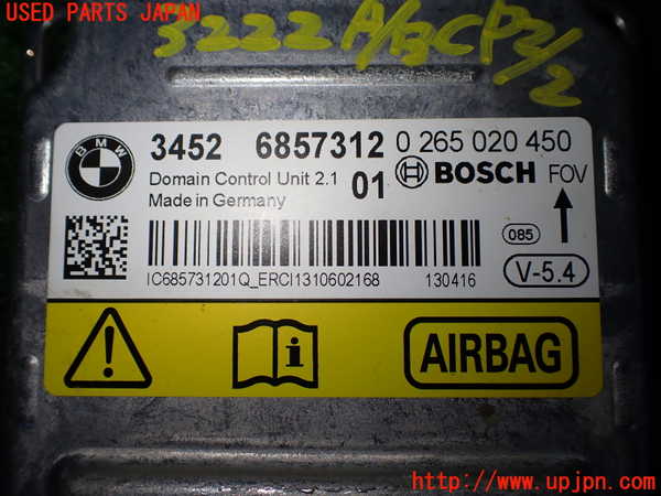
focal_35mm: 30
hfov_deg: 60.0
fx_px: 573
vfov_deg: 46.8
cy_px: 248
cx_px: 330
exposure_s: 1/160
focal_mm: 5.4
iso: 100
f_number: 2.3
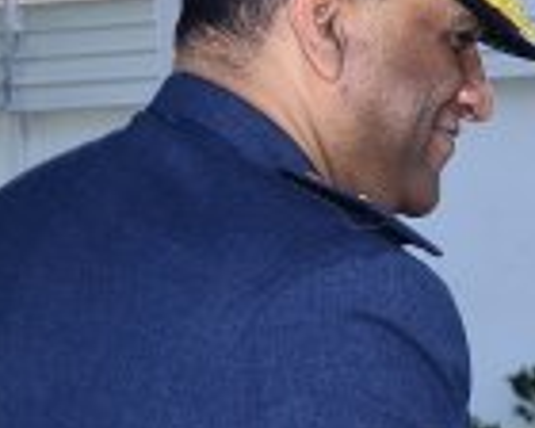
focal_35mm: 192
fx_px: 3040
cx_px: 890
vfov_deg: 8.0
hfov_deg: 9.7
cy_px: 472
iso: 100
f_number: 6.3
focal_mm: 32
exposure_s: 1/250
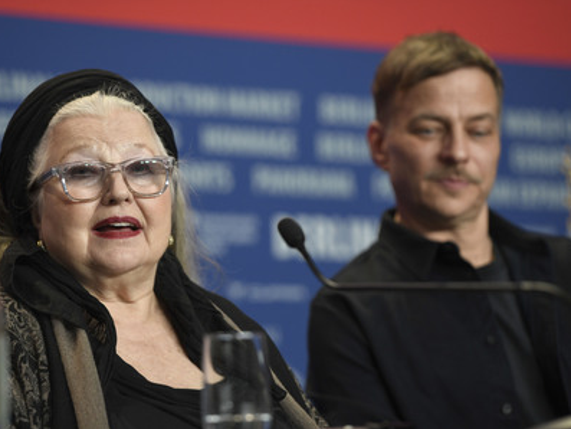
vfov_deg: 7.8
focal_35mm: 191
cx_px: 260
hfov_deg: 10.4
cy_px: 214
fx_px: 3152
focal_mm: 175
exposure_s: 1/250
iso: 1250
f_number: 3.5
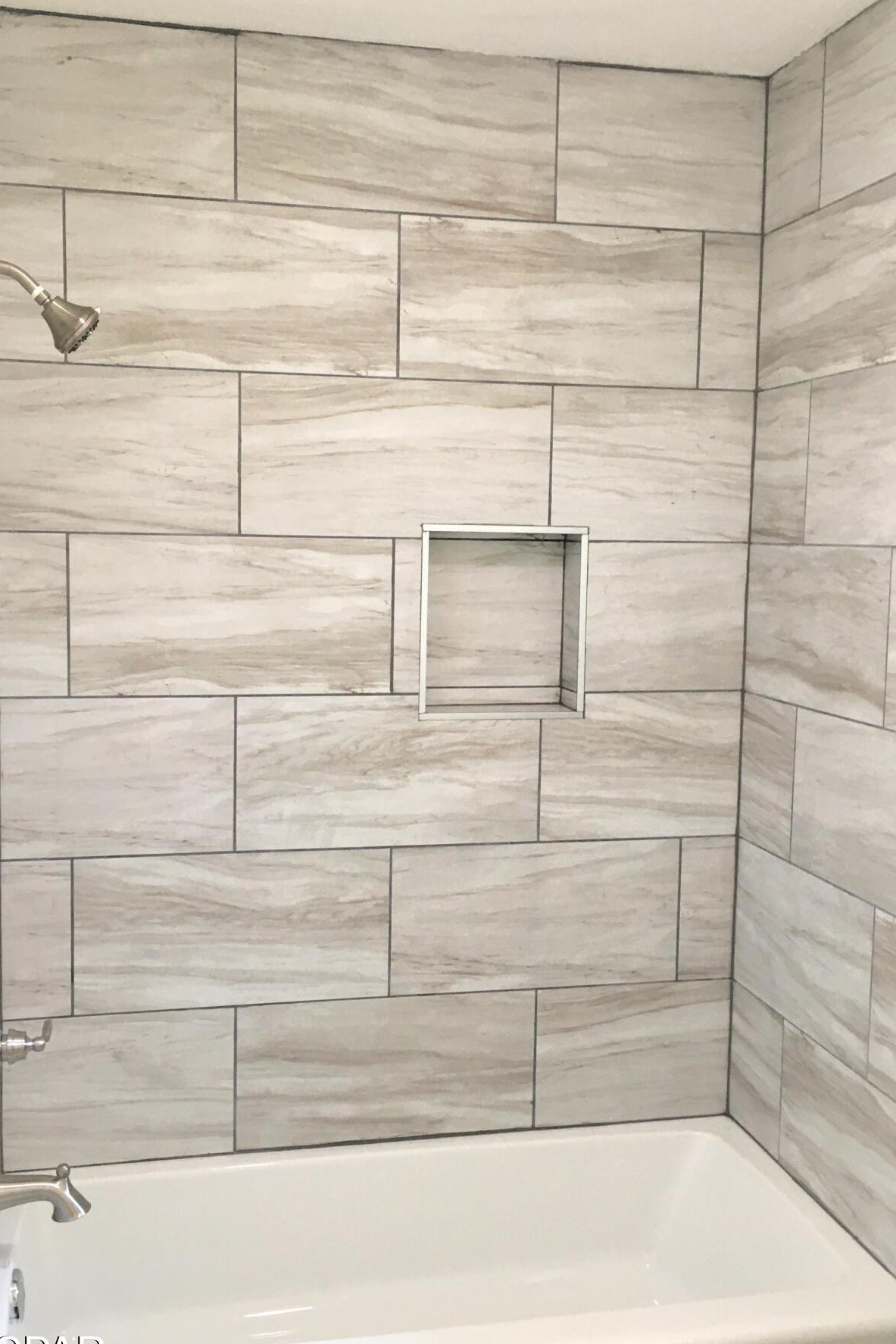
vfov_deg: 55.8
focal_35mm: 34
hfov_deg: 38.9
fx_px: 1269
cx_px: 419
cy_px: 664
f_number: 2.2
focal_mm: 4.15
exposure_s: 1/30
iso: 80
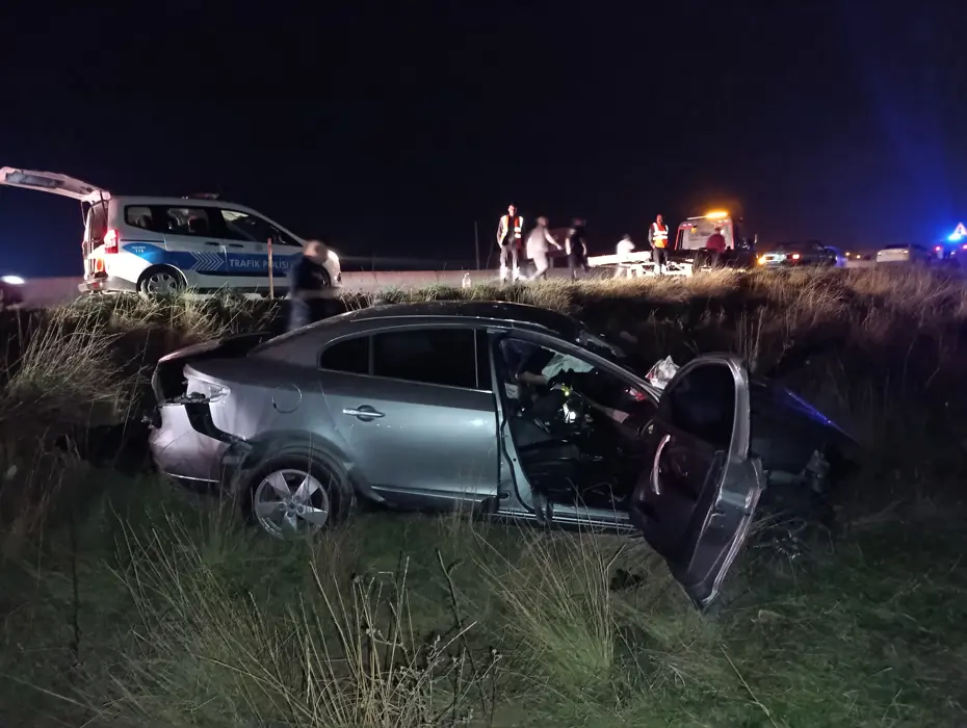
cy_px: 364
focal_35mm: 23
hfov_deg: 73.9
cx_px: 484
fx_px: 643
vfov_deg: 59.0
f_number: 1.6
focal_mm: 6.14
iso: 10000
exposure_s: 1/20
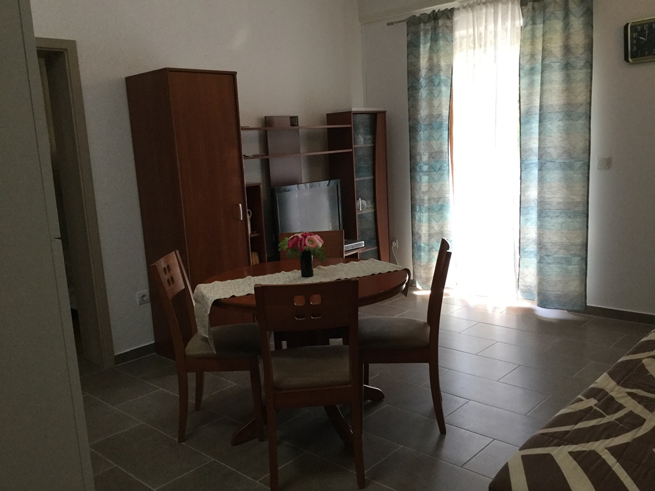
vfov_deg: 45.4
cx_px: 328
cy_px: 246
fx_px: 587
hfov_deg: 58.4
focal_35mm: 31
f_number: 2.4
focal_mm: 3.3
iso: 50
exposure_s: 1/33
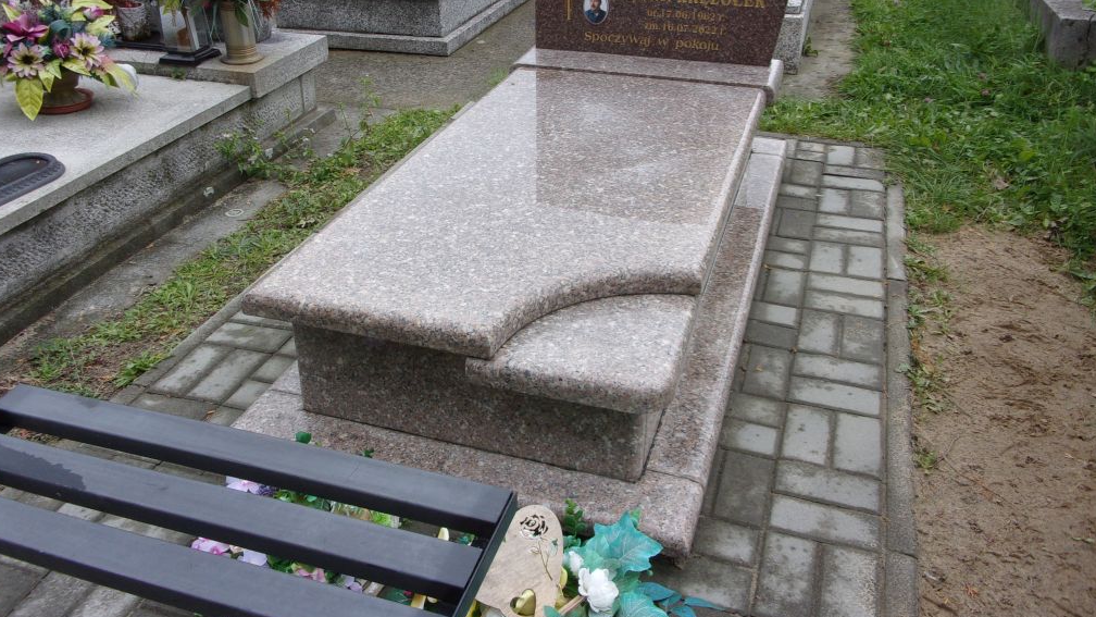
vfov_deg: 37.5
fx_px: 901
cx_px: 543
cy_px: 224
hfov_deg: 62.6
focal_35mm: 31
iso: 80
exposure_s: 1/120
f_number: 3.9
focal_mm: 5.1
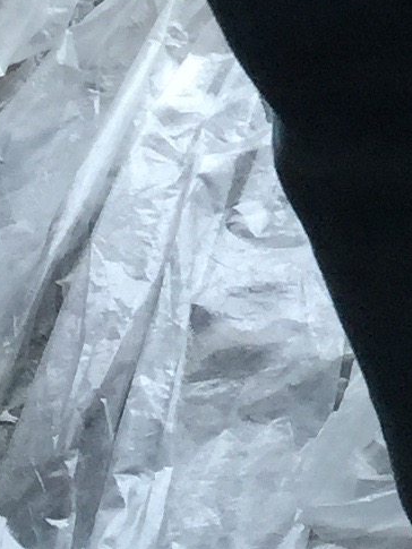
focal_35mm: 195
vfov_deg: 10.0
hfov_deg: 6.8
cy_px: -136
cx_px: 1301
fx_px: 3093
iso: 32
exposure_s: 1/30
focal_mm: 4.15
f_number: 2.2
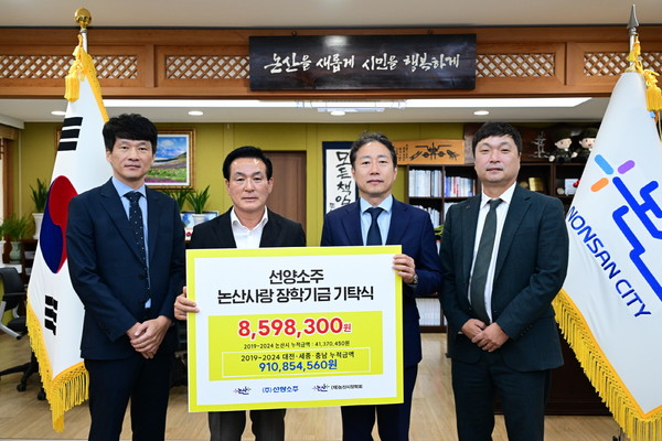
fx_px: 634
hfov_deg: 55.1
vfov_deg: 38.4
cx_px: 331
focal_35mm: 34
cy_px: 220
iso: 2000
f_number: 4.5
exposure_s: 1/200
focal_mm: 34.5
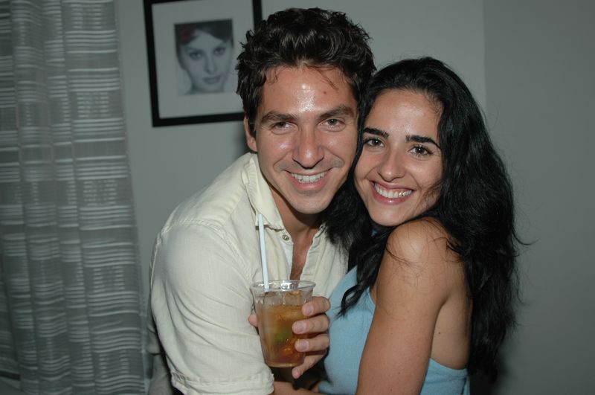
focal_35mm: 42
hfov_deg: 46.5
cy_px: 198
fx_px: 693
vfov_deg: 31.8
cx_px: 298
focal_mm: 28
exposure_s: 1/60
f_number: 4
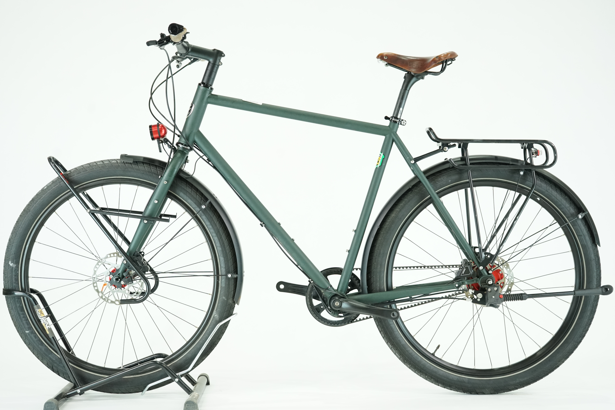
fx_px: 991
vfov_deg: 23.4
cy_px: 205
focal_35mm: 58
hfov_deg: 34.5
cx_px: 308
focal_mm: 58
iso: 2500
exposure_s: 1/200
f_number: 5
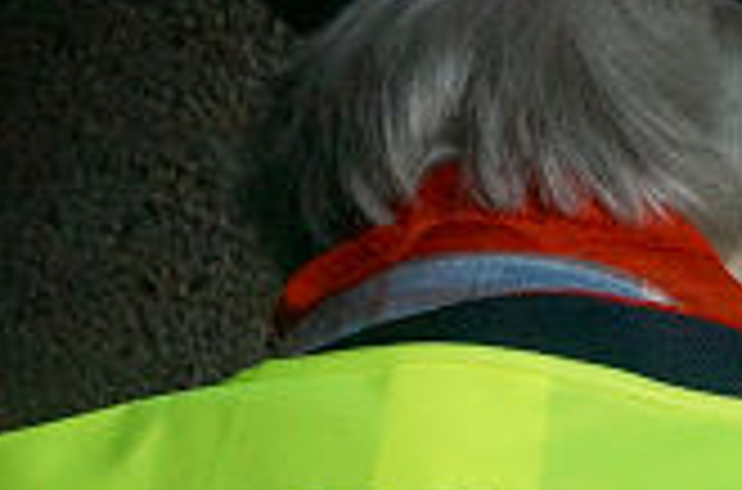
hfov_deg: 22.2
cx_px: 387
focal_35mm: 92
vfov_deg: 14.6
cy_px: 479
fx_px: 1891
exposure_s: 1/4000
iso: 6400
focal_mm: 22
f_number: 9
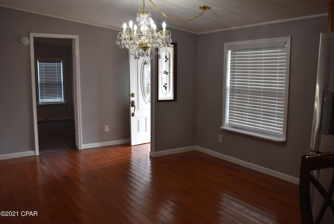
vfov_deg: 41.8
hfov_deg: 59.5
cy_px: 112
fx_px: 292
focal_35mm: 32
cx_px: 167
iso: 400
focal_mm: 21
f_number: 4.5
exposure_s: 1/80
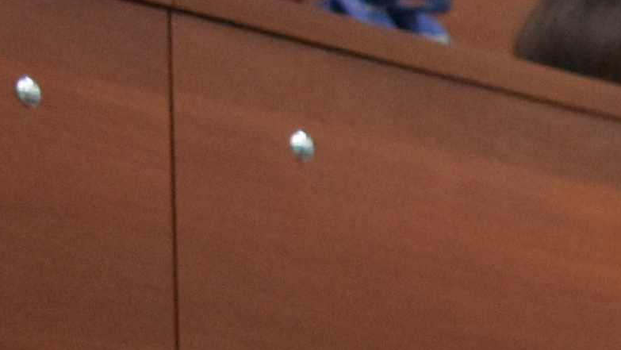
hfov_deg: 6.2
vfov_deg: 3.7
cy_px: 1331
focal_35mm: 313
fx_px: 5156
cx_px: 2043
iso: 1400
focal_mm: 26
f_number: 4
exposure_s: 1/125
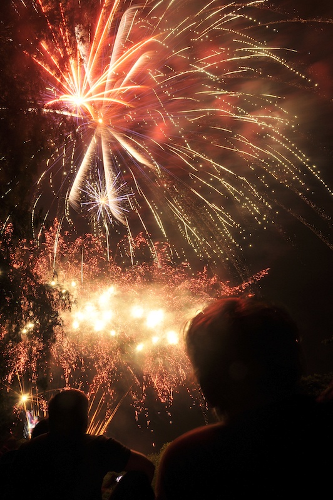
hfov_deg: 50.3
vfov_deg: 70.5
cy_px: 250
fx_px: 354
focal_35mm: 26
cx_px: 166
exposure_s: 10.7
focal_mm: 17
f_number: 11
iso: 250
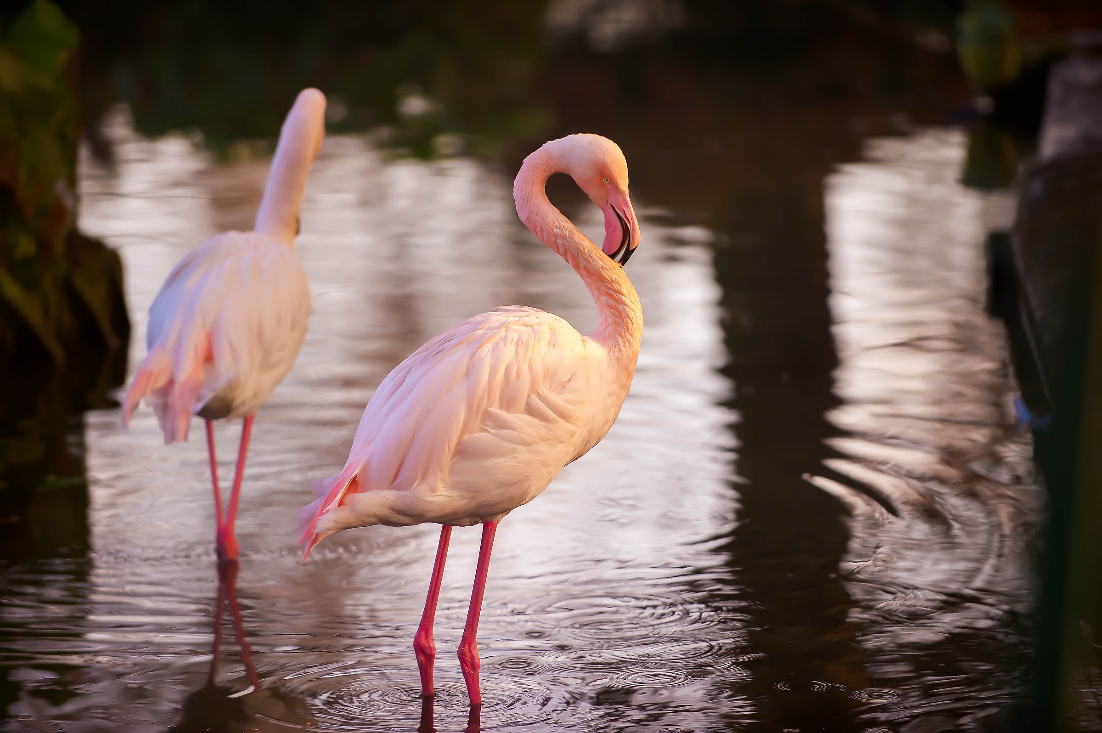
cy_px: 366
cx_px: 551
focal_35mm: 170
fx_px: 5199
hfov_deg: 12.1
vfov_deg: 8.1
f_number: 2.8
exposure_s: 1/320
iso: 200
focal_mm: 170
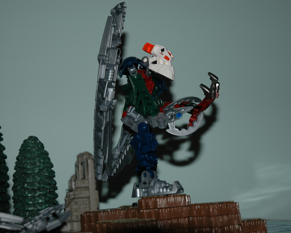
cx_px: 165
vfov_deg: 19.7
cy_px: 116
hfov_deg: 24.4
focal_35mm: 78
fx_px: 672
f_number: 4.5
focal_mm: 46
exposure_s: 1/60
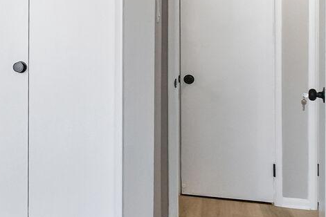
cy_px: 59
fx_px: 498
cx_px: -88
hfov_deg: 29.7
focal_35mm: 55
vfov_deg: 24.4
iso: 200
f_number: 8
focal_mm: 10
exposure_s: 1/25
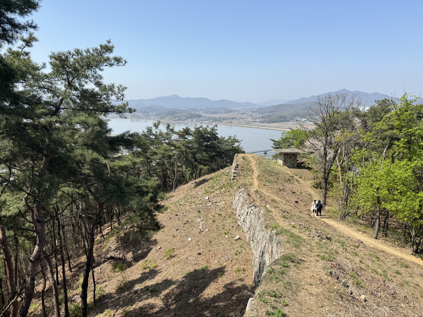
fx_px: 293
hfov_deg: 71.6
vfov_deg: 56.8
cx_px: 212
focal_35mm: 24
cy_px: 158
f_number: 1.78
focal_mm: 6.76
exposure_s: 1/3802
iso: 80
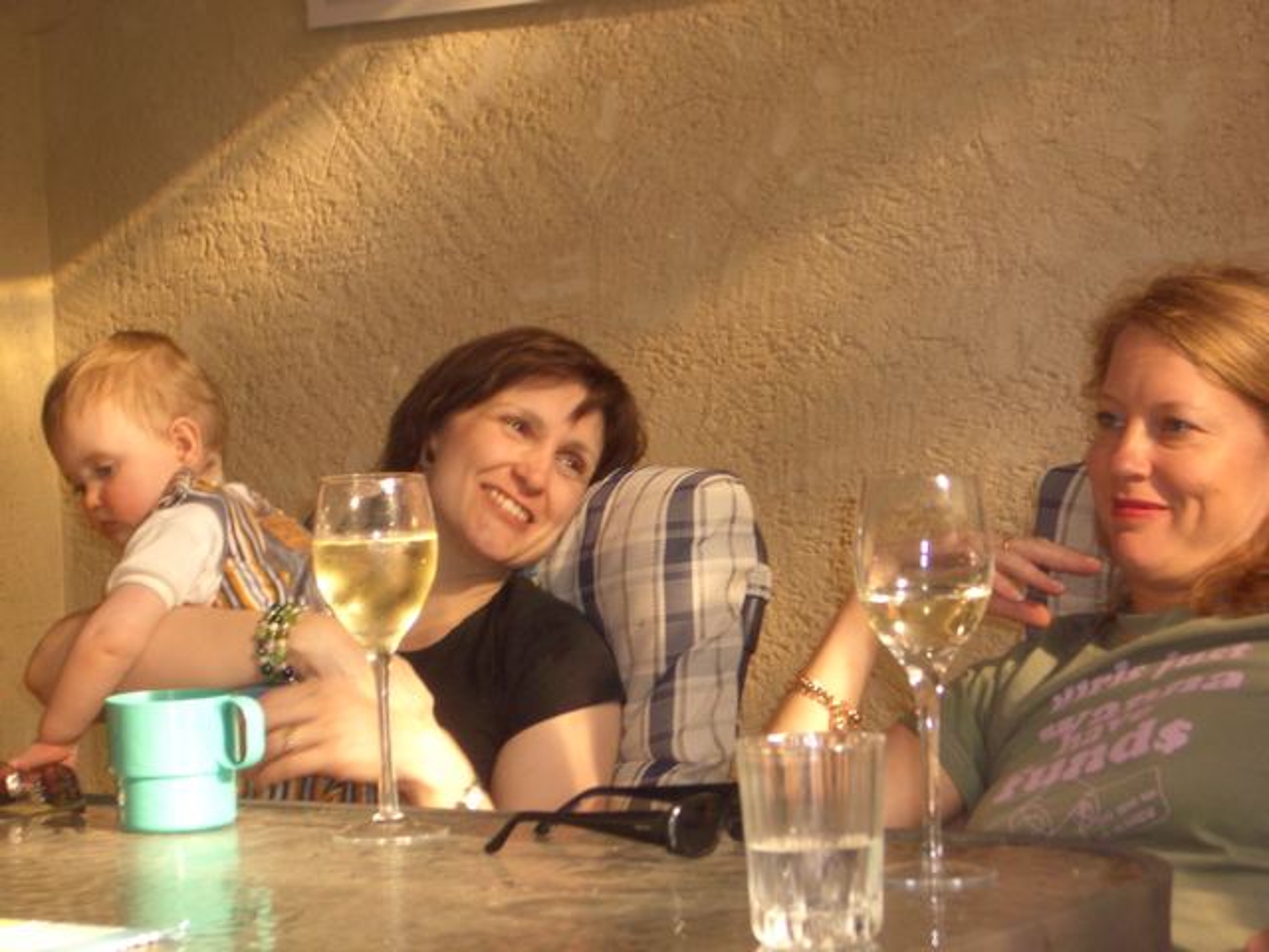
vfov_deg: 14.1
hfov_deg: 18.7
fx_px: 3849
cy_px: 476
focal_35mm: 105
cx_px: 634
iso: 100
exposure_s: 1/60
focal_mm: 17.4
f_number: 4.8
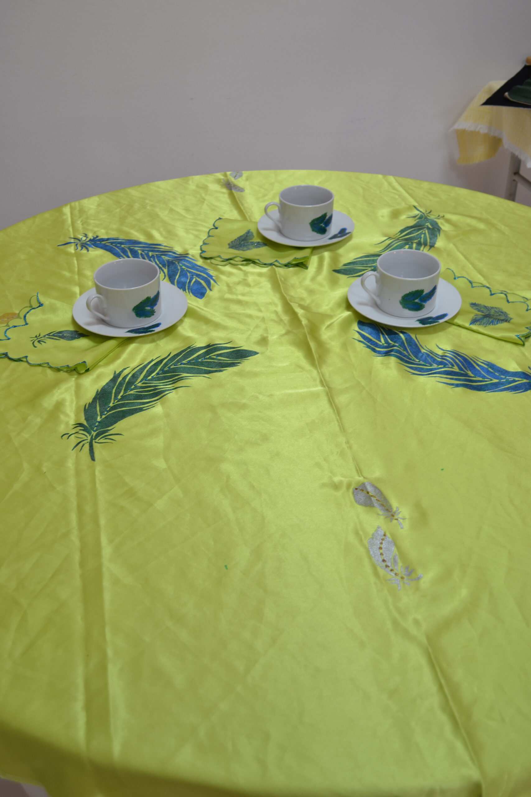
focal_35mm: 36
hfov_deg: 36.9
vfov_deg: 53.1
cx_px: 266
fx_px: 796
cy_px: 398
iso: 100
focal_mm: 24
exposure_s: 1/15
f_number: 4
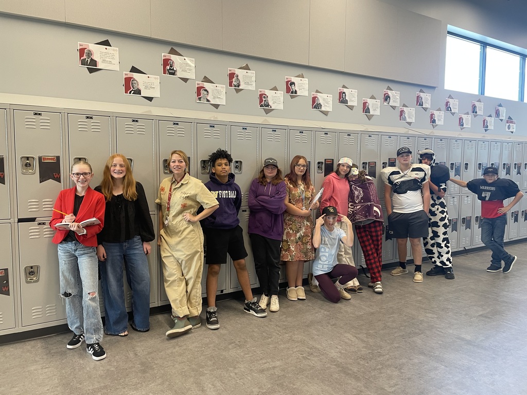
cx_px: 264
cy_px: 198
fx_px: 396
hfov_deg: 67.3
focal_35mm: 26
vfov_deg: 53.1
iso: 125
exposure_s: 1/60
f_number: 1.6
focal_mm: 4.2
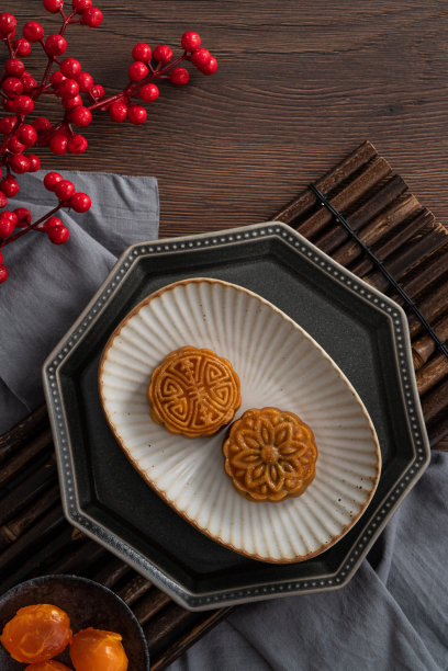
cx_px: 224
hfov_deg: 11.6
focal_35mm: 118
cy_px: 336
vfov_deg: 17.3
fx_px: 2202
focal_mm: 118
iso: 100
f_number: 13
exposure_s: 1/125
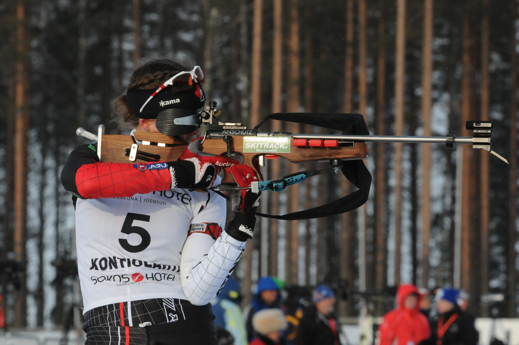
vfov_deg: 3.4
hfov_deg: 5.1
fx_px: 5832
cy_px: 172
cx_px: 260
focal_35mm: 405
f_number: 13
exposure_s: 1/500
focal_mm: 270
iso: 1000
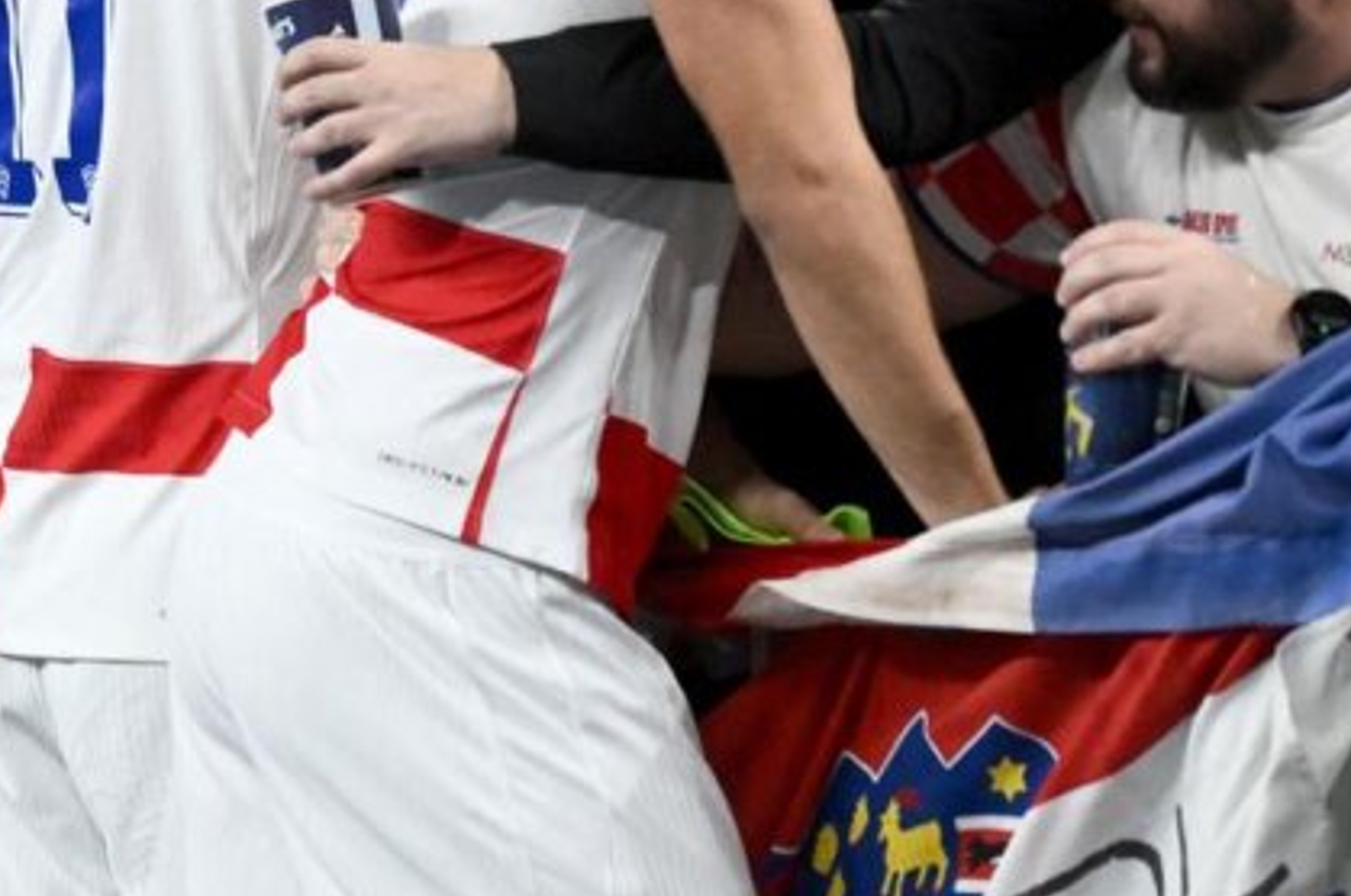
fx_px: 11278
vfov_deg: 4.5
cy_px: 166
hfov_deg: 6.8
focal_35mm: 301
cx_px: -171
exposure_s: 1/1250
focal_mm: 100
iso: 4000
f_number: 4
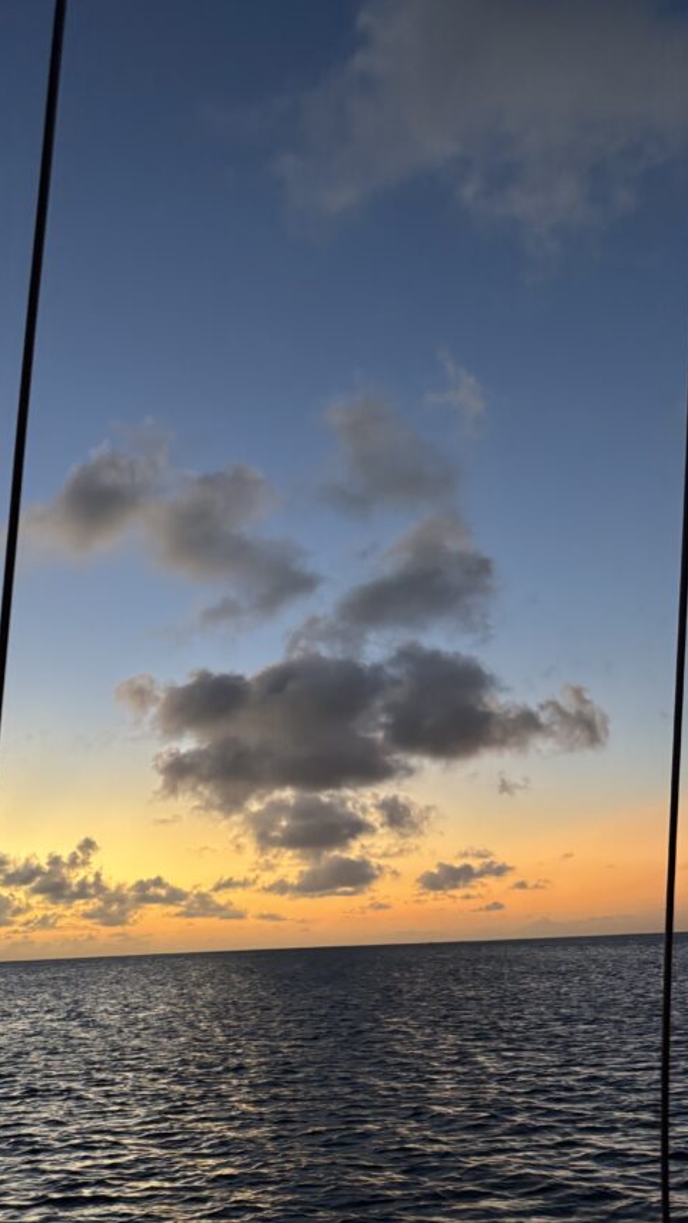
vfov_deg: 57.9
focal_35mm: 34
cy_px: 670
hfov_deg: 34.3
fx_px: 1102
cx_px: 224
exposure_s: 1/60
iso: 250
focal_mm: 5.96
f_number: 1.6
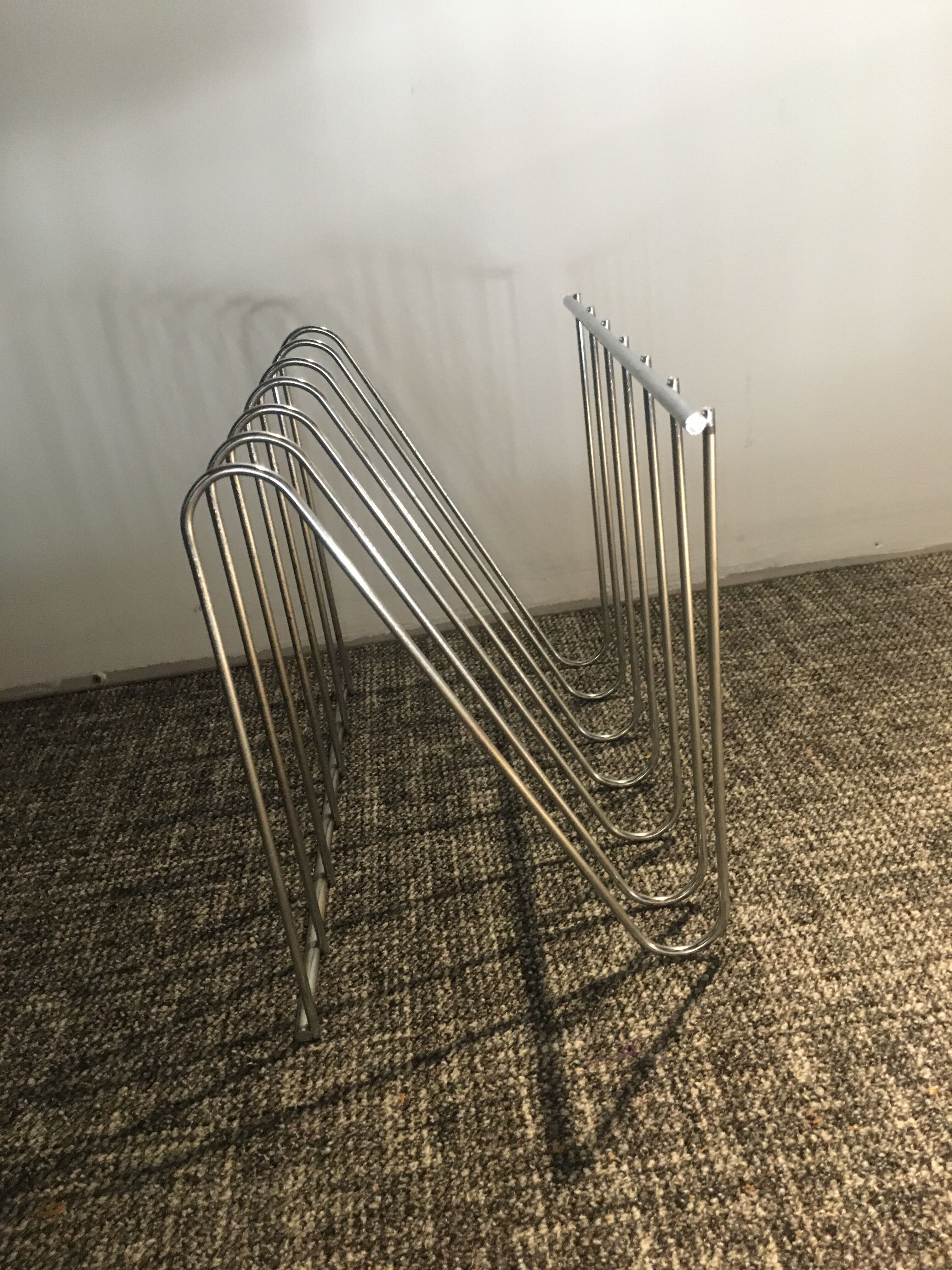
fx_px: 1063
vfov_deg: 61.7
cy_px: 635
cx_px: 476
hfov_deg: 48.2
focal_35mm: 29
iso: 200
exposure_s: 1/25
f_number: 2.2
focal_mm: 4.15
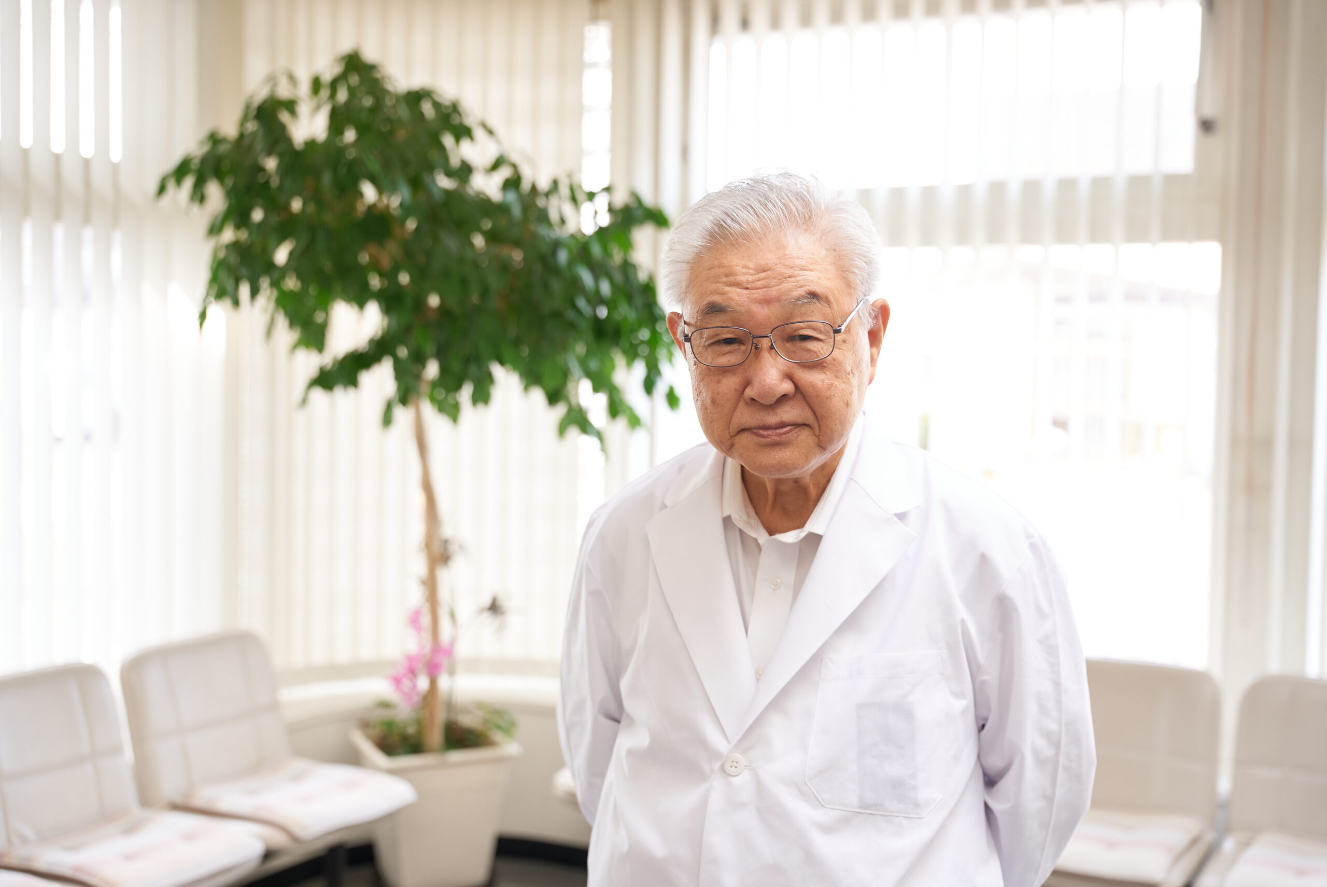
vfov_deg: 30.8
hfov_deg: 44.8
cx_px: 664
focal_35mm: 44
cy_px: 444
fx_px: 1608
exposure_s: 1/100
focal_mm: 43.6
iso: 320
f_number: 2.8
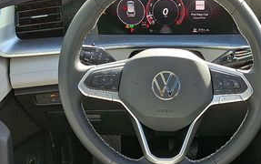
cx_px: 182
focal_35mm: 59
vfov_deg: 21.6
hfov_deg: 34.1
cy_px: 147
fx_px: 420
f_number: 1.8
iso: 25
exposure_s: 1/164
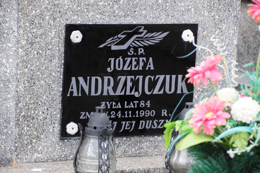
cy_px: 86
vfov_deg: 6.8
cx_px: 130
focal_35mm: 202
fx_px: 1461
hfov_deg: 10.2
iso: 640
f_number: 7.1
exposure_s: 1/160
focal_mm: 135
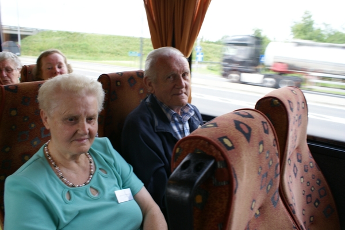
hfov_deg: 67.4
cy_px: 115
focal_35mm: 27
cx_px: 172
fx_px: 259
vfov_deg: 47.9
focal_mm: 18
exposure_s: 1/40
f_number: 5.6
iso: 100
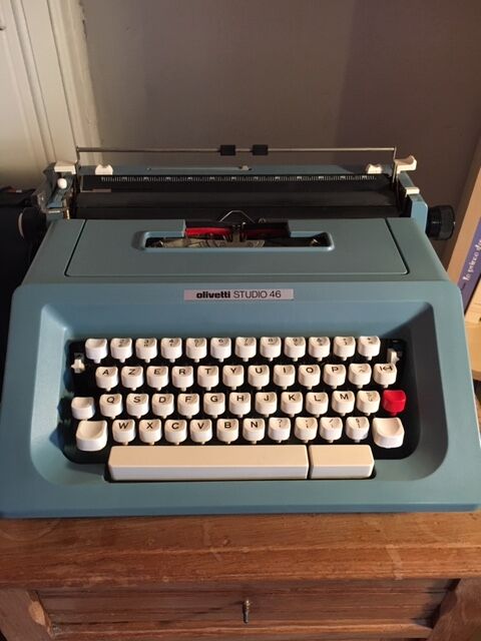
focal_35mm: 29
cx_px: 240
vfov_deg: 61.7
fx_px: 537
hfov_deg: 48.2
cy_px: 320
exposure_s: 1/33
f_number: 2.2
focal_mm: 4.15
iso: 200
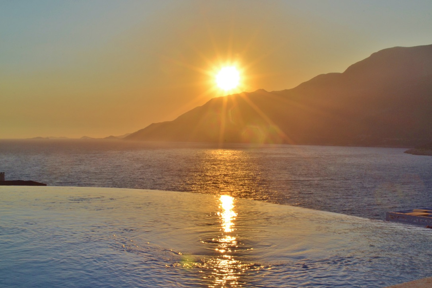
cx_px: 216
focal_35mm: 45
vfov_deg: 29.9
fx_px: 540
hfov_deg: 43.6
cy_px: 144
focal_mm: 30
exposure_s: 1/60
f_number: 29
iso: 100
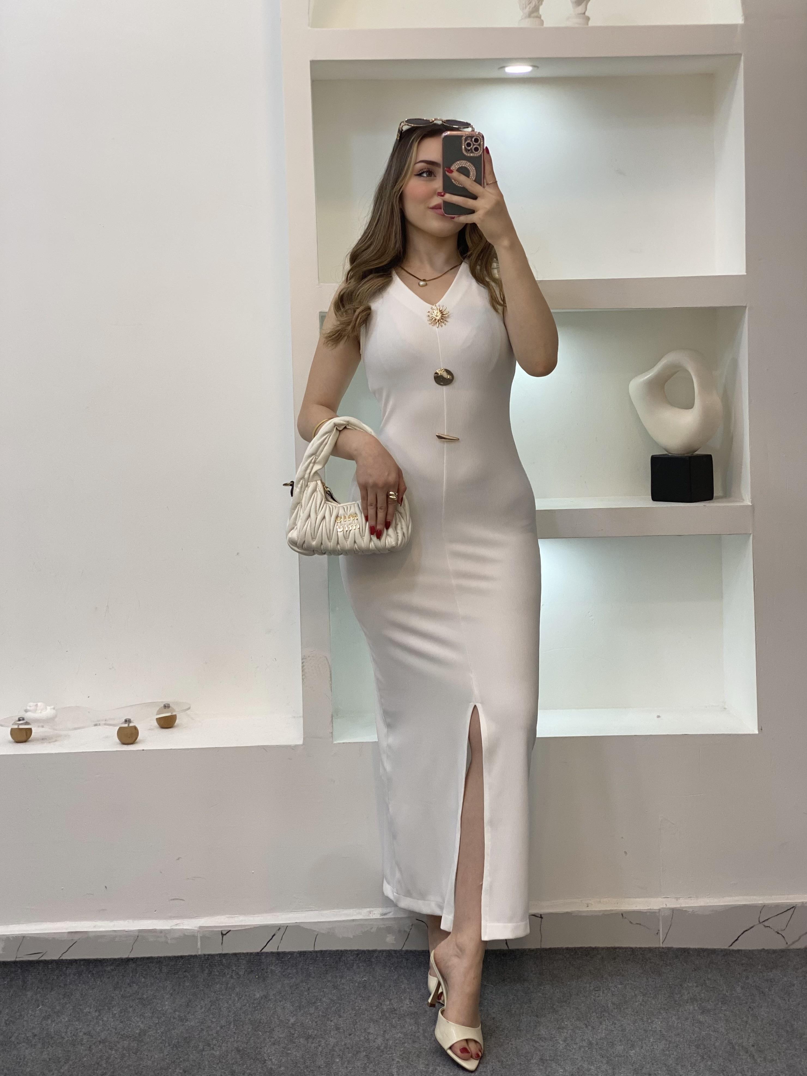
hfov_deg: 28.0
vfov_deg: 36.8
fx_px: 1616
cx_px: 404
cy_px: 538
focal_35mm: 52
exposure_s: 1/100
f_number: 2
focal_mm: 6
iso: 64
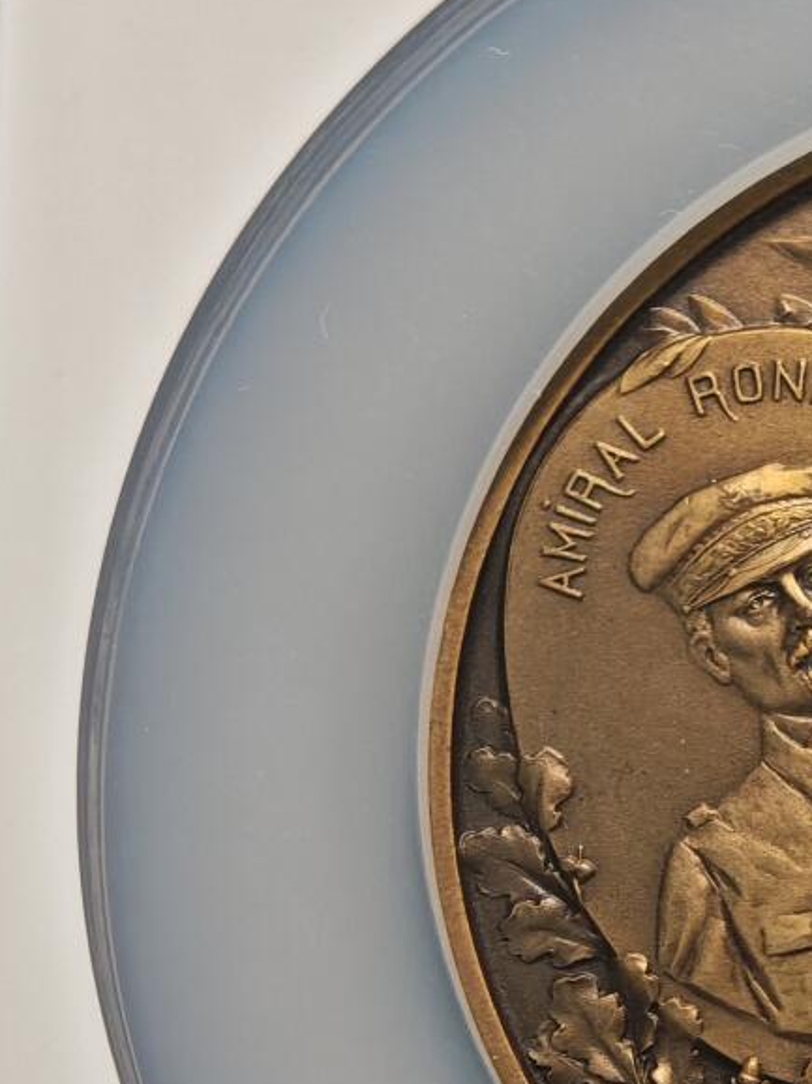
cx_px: 1129
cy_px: 444
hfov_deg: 7.8
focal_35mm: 187
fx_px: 5853
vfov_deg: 10.6
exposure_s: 1/101
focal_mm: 9
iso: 320
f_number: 2
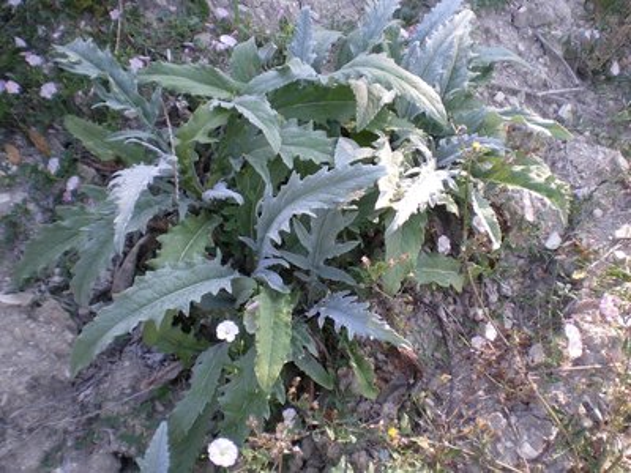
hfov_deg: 49.0
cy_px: 236
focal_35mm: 38
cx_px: 316
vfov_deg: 37.7
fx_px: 693
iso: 64
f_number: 3.1
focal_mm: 6.3
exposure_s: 1/147
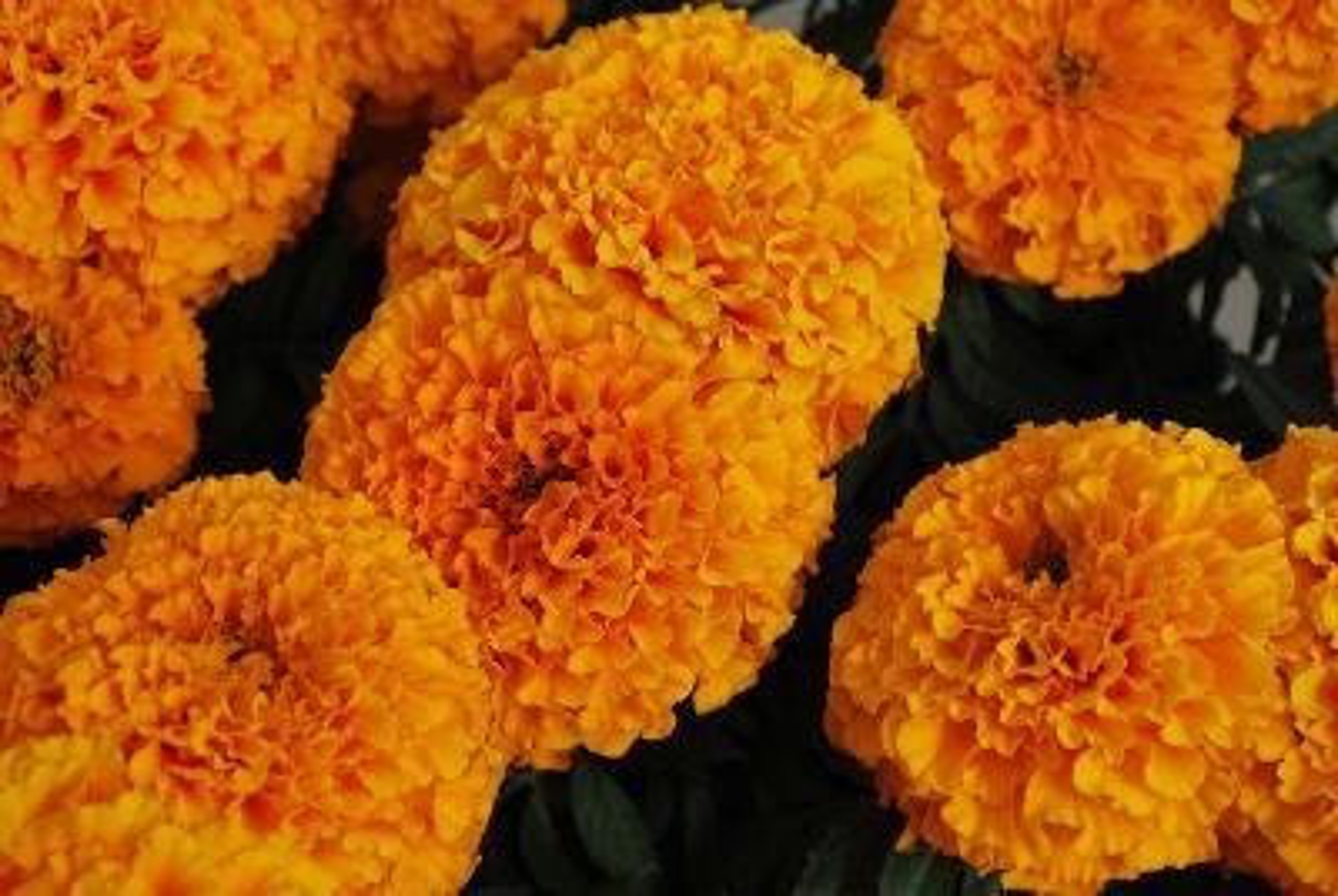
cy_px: 448
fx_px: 2680
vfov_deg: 19.0
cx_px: 669
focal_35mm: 72
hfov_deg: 28.0
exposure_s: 1/250
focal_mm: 48
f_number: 8
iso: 100
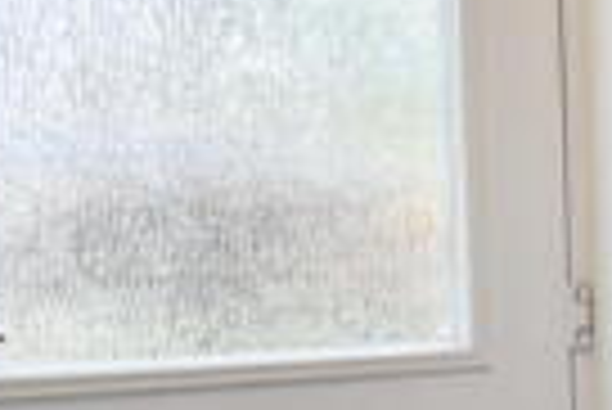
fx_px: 1225
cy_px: 300
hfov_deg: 18.9
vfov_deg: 18.9
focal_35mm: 72
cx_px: 1190
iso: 560
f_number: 5
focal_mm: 10
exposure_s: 1/200
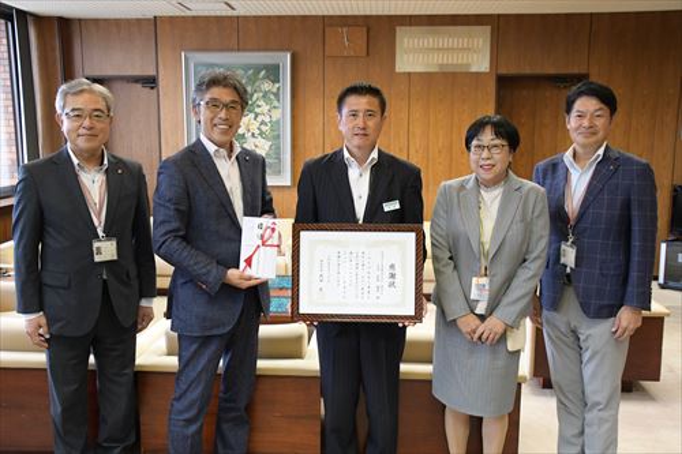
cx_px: 341
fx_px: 682
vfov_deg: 36.8
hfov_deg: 53.1
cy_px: 227
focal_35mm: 36
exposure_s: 1/125
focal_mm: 24
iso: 3200
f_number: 5.6
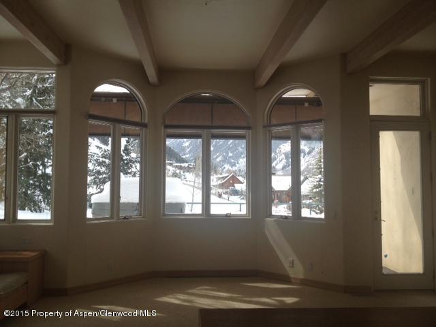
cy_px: 164
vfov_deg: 40.7
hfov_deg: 52.6
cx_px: 218
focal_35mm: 35
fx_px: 441
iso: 50
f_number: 2.4
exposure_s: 1/778
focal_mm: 4.28
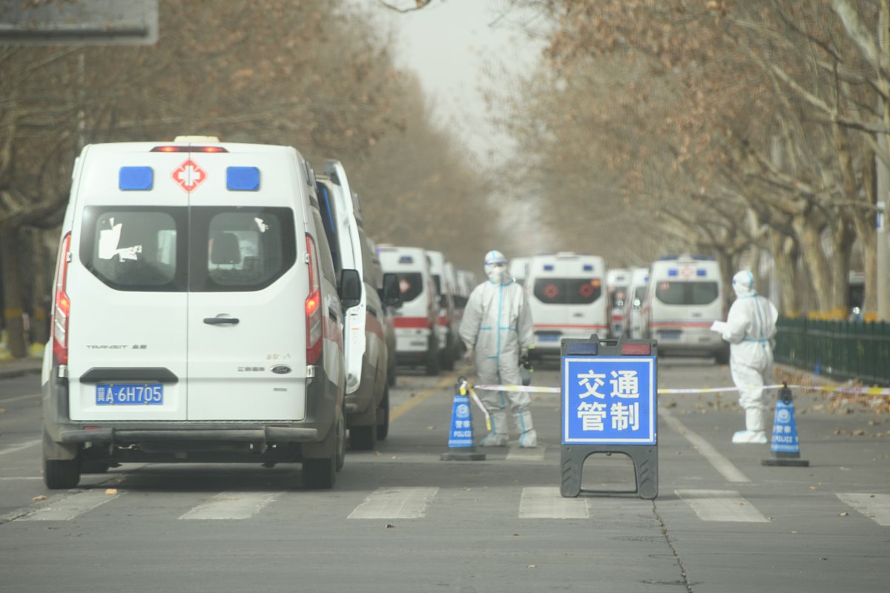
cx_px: 445
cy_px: 296
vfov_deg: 6.9
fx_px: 4944
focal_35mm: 200
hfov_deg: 10.3
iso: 320
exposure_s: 1/800
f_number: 4
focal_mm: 200
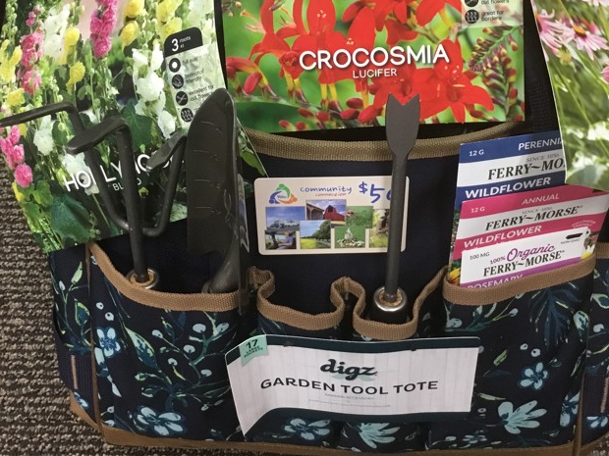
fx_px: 792
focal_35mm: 45
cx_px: 352
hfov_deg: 42.0
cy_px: 141
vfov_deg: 31.8
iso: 125
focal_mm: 3.3
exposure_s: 1/30
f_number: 2.4
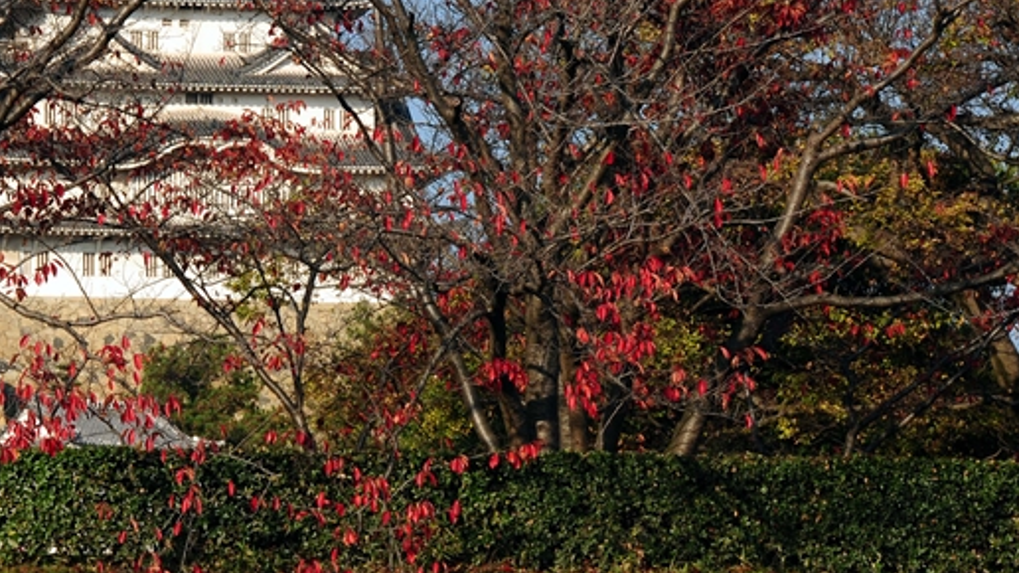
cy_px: 163
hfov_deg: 3.3
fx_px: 17748
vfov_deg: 1.8
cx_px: 241
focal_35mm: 657
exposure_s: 1/400
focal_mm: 270
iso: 400
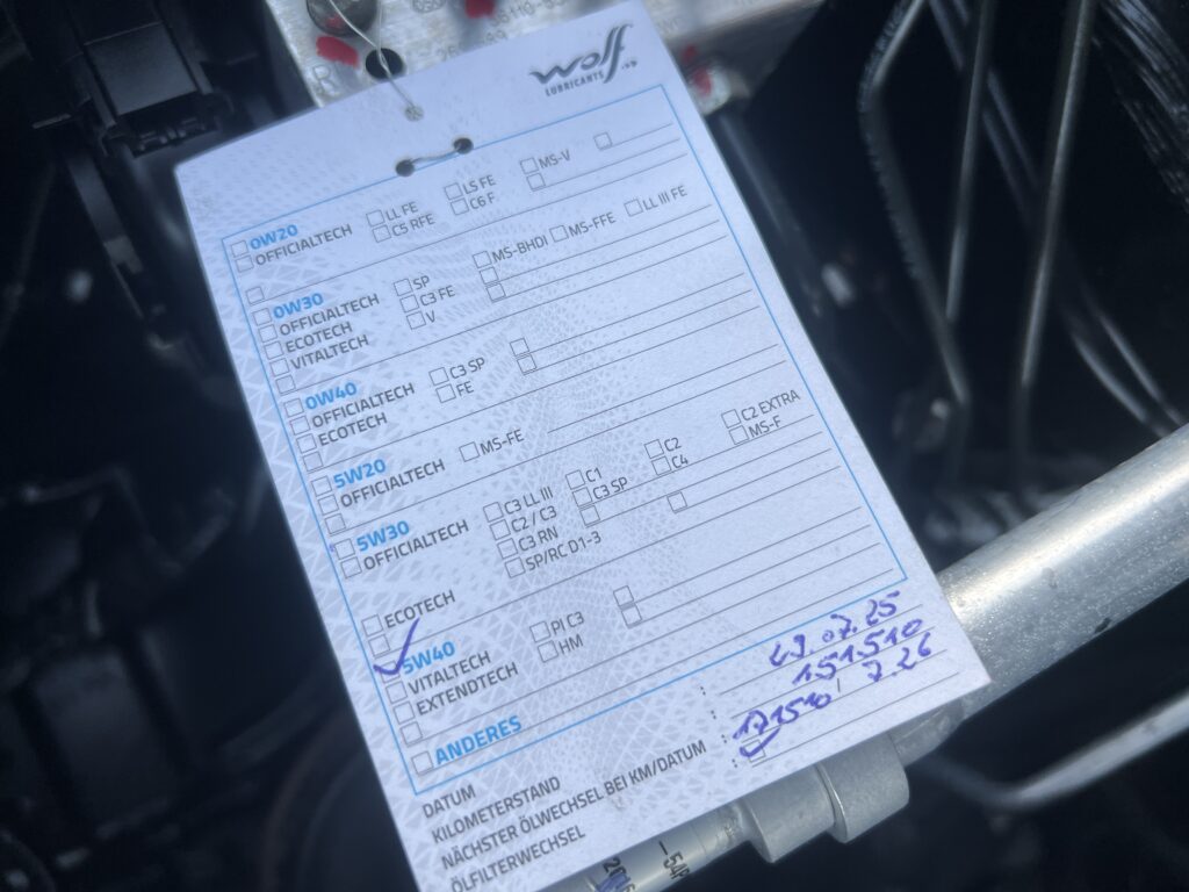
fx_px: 893
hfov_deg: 67.3
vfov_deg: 53.1
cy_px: 446
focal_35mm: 26
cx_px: 594
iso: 50
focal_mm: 5.7
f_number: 1.5
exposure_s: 1/121
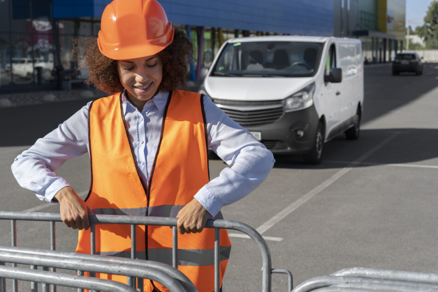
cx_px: 217
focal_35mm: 59
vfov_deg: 23.0
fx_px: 718
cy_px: 140
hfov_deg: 33.9
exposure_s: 1/320
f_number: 6.3
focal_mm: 55
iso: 100
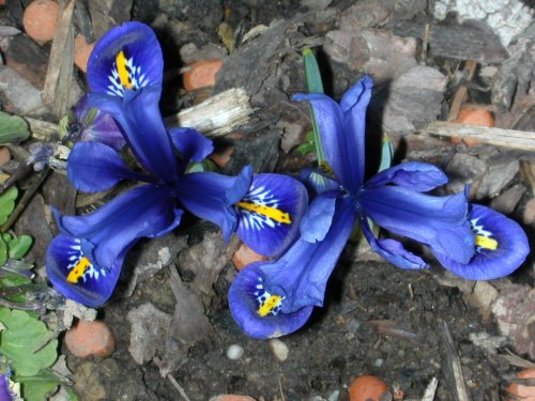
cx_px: 268
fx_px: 1716
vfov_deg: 13.3
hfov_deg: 17.7
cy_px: 200
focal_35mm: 111
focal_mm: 16.8
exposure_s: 1/59.9
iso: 118
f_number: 8
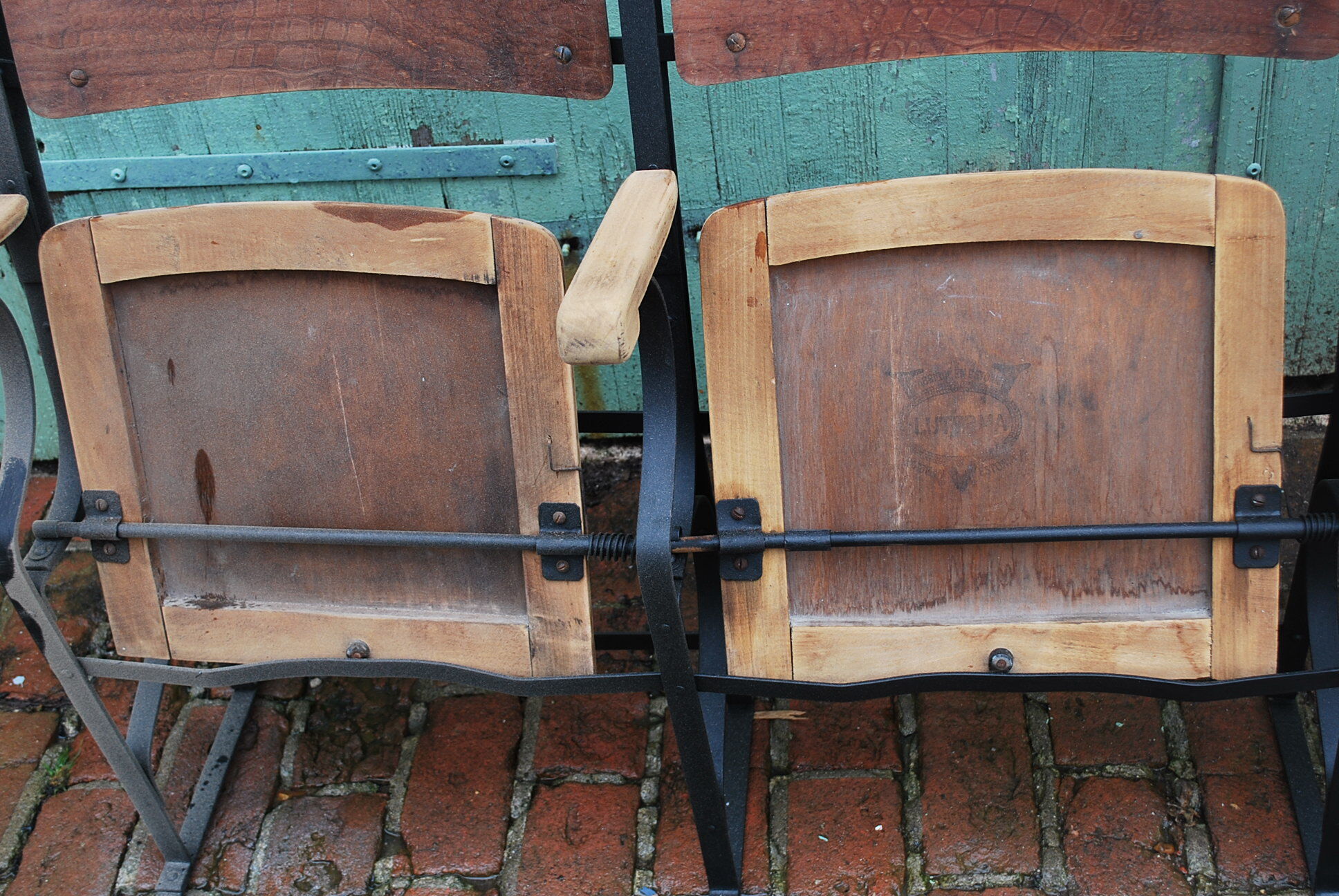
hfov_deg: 41.1
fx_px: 1787
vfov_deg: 28.2
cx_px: 670
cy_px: 448
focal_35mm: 48
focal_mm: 32
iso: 200
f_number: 5
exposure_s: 1/100
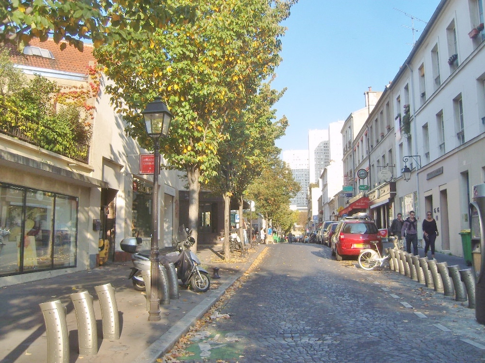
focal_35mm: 34
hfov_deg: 54.0
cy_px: 182
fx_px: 476
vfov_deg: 41.8
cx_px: 242
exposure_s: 1/100
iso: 100
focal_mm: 7.3
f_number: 7
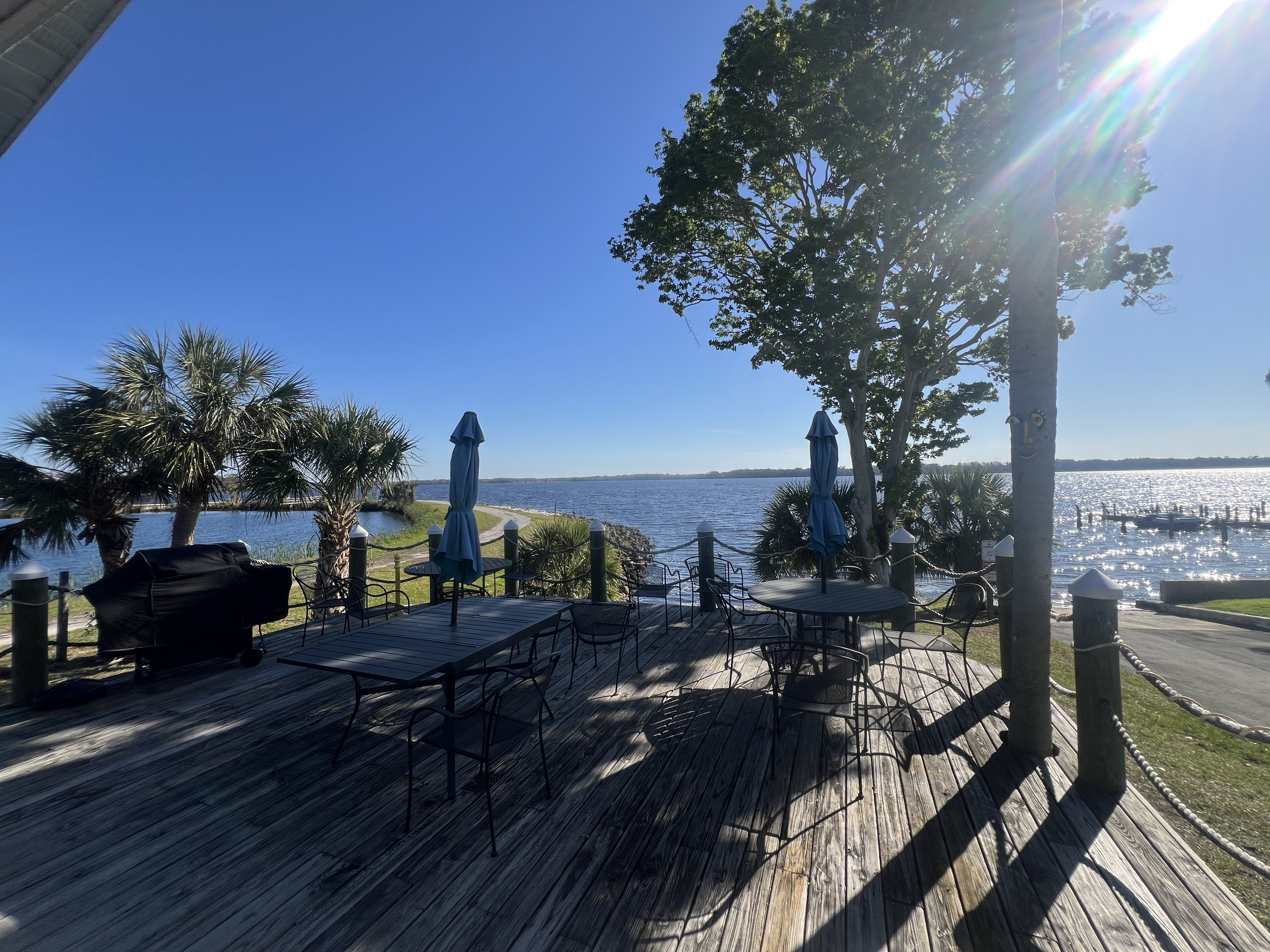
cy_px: 476
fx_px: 477
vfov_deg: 89.9
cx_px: 635
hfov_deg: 106.2
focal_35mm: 13
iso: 32
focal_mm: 1.57
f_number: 1.8
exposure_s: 1/1845
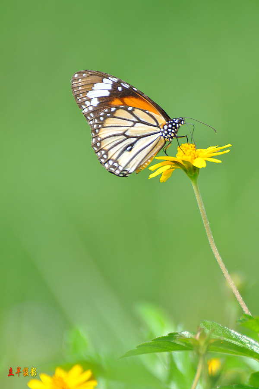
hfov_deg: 3.0
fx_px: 4867
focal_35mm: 450
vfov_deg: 4.6
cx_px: 130
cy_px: 194
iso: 400
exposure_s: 1/640
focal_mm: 300
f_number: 5.6
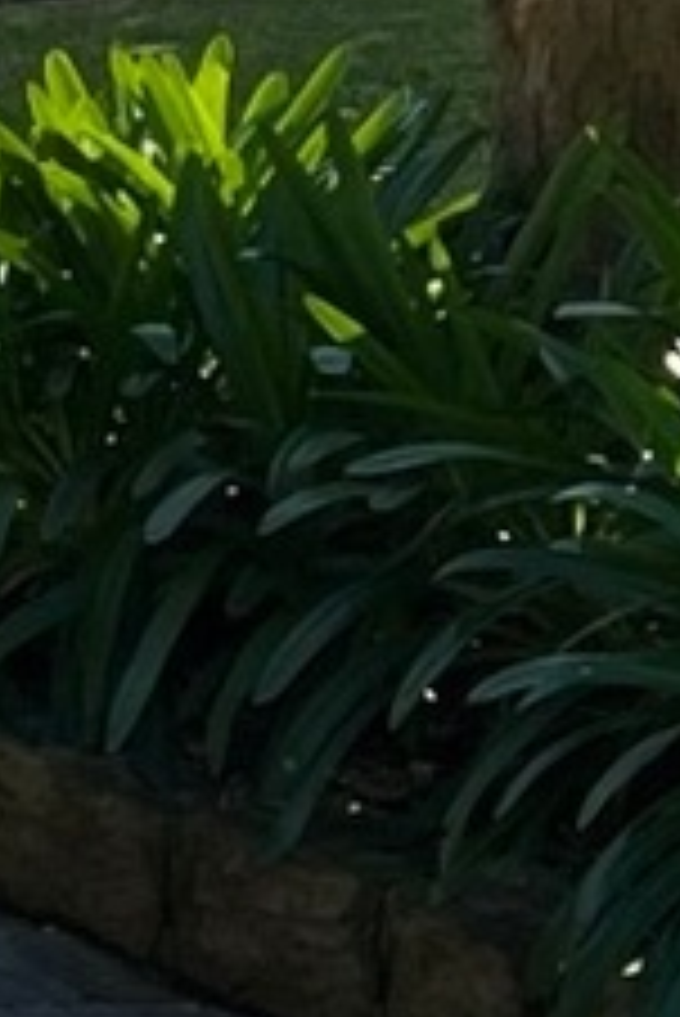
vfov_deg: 8.6
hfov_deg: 5.1
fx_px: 6761
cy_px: 180
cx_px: -2040
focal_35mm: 239
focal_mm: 5.7
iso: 50
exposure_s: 1/639
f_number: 1.5
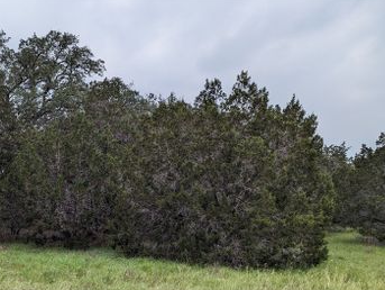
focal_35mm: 35
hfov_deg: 51.3
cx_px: 119
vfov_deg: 40.0
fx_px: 390
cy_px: 206
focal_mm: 6.81
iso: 49
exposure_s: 1/2020
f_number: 1.85
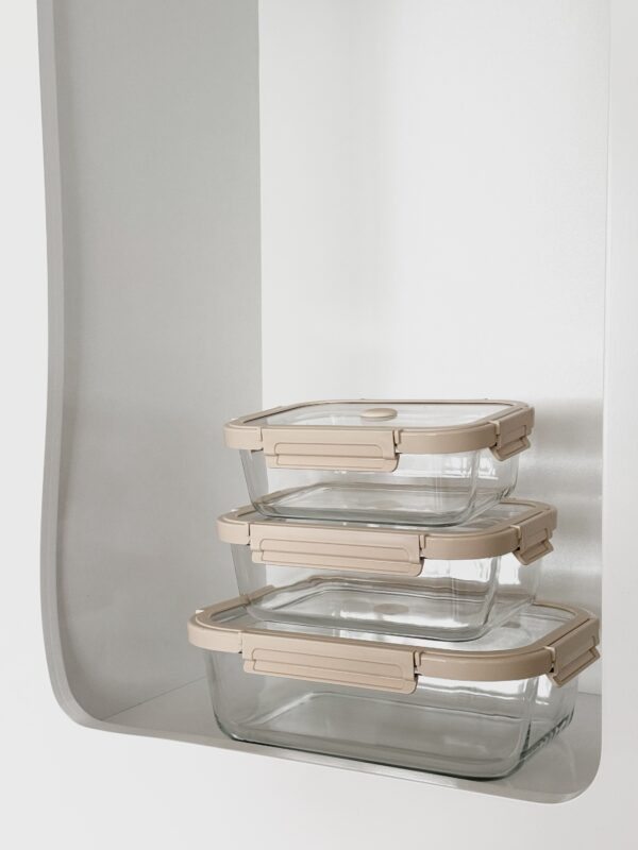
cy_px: 425
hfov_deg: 30.3
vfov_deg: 39.7
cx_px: 319
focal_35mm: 48
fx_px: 1180
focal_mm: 6.76
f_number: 1.78
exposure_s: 1/63
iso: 100
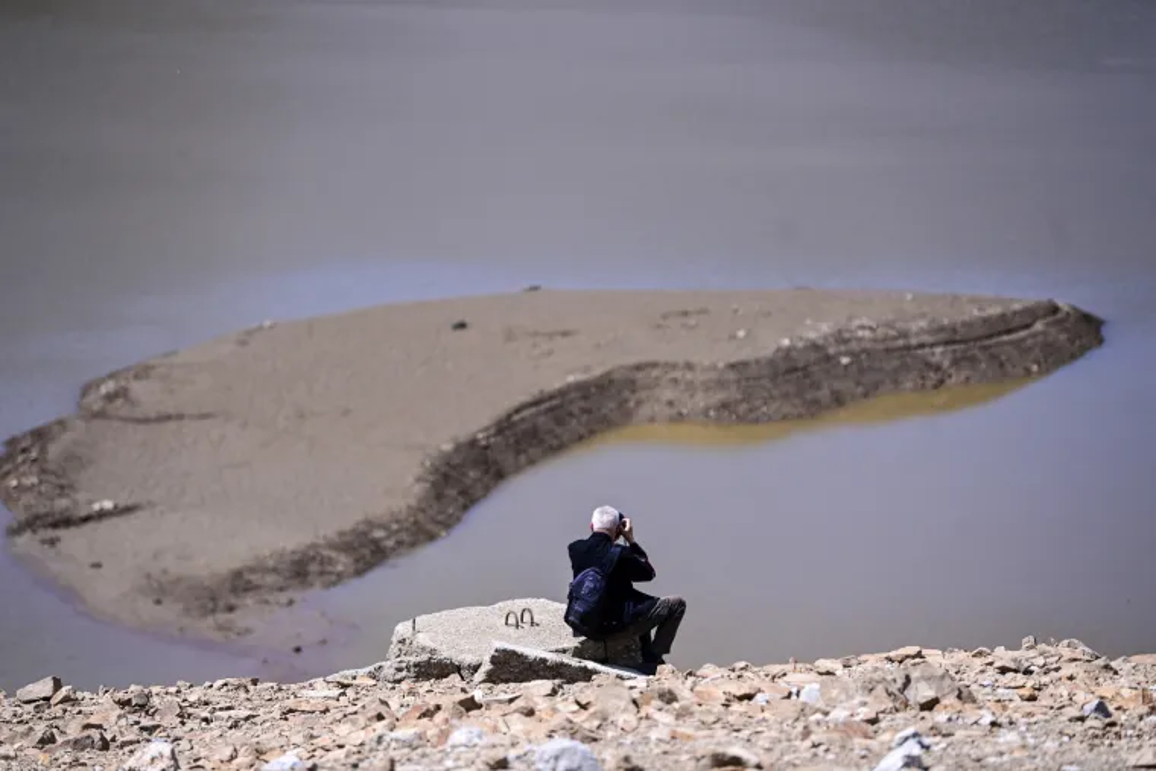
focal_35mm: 140
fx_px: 4496
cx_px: 578
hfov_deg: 14.7
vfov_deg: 9.8
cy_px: 386
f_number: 2.8
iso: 125
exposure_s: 1/3200
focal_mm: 140
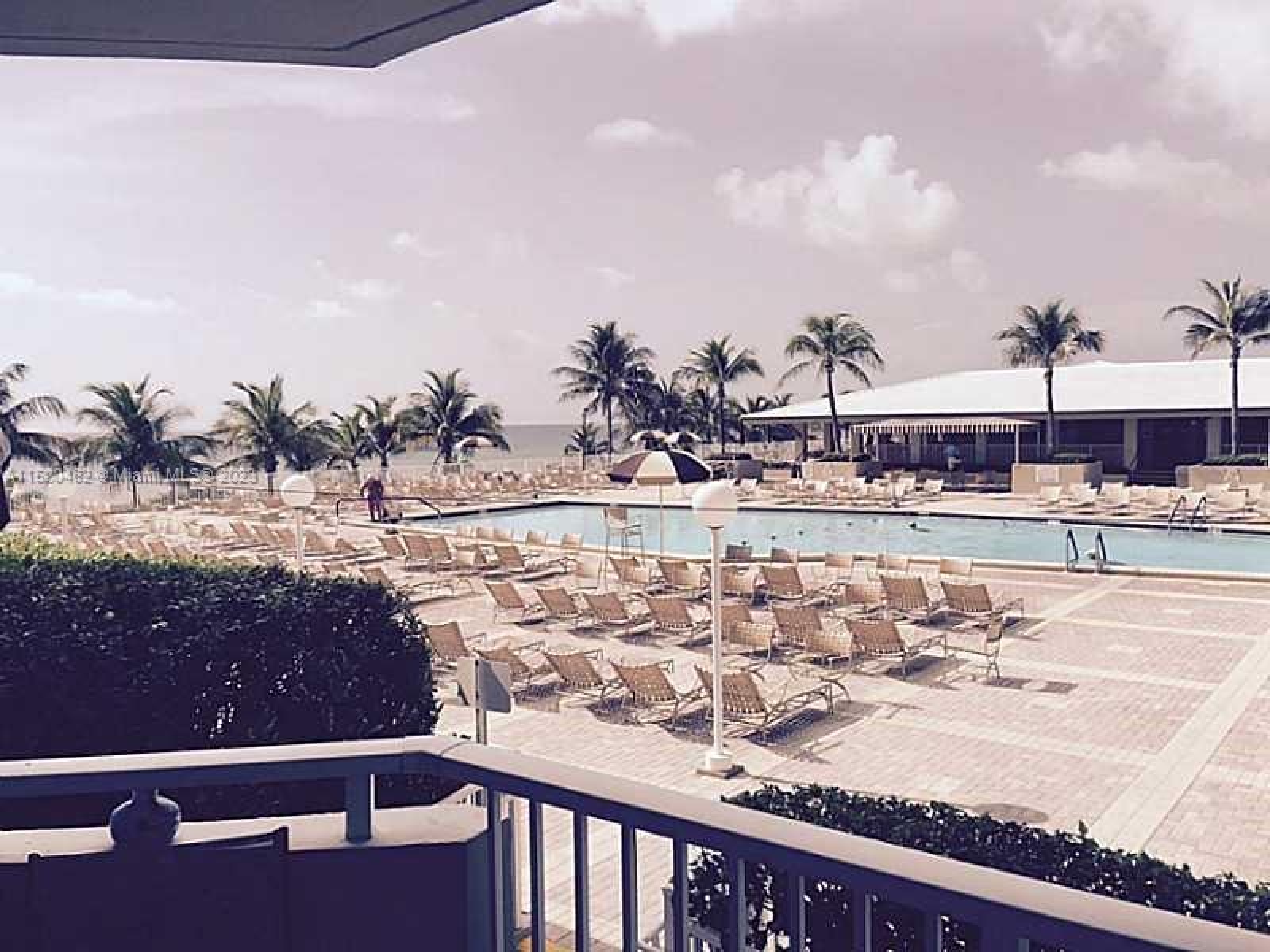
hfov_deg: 61.7
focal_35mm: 29
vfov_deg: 48.2
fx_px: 1064
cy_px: 476
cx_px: 635
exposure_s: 1/3300
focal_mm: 4.15
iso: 32
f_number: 2.2
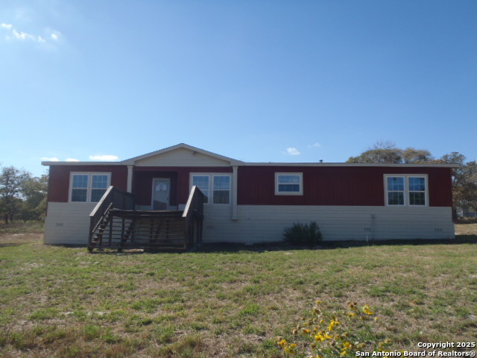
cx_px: 238
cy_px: 179
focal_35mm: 28
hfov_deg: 63.4
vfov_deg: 49.7
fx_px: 386
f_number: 3.9
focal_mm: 5
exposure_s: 1/640
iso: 80
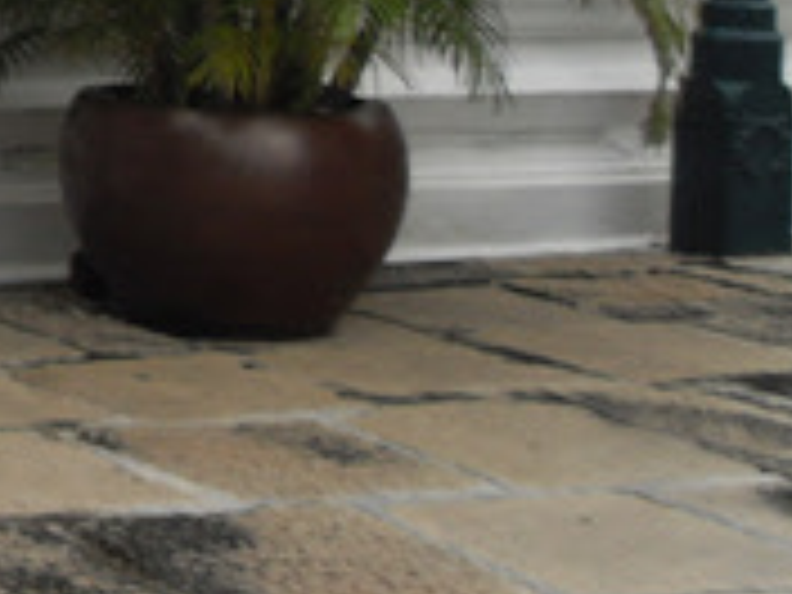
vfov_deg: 11.4
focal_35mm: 127
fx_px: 2906
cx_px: -770
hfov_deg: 13.4
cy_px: -166
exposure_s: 1/90
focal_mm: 6
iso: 80
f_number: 7.1
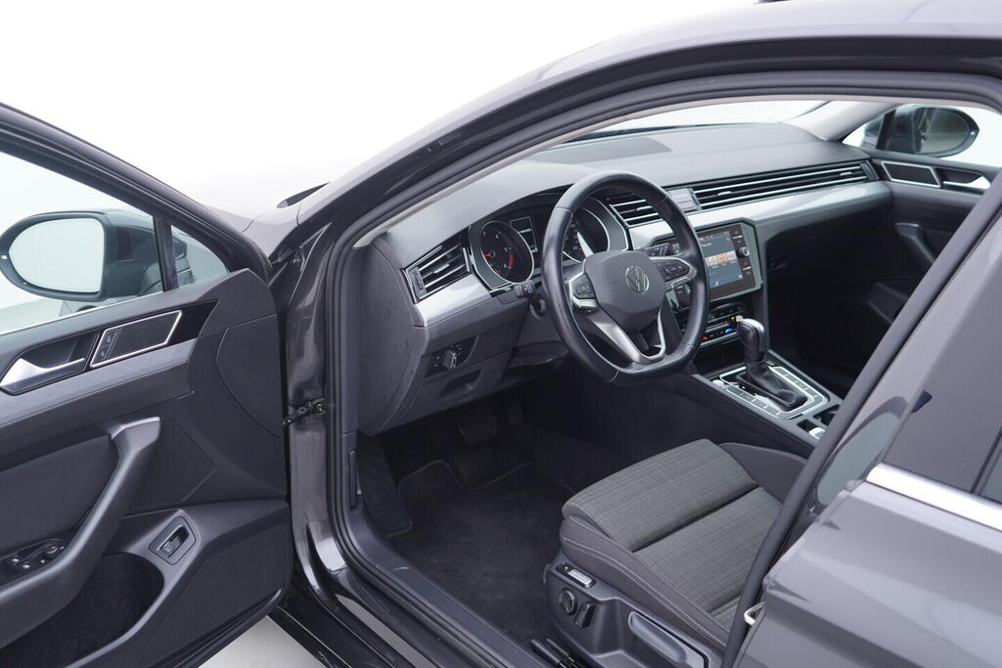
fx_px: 1002
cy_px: 334
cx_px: 501
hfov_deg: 53.1
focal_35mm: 36
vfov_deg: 36.9
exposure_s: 1/40
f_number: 2.8
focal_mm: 24
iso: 125
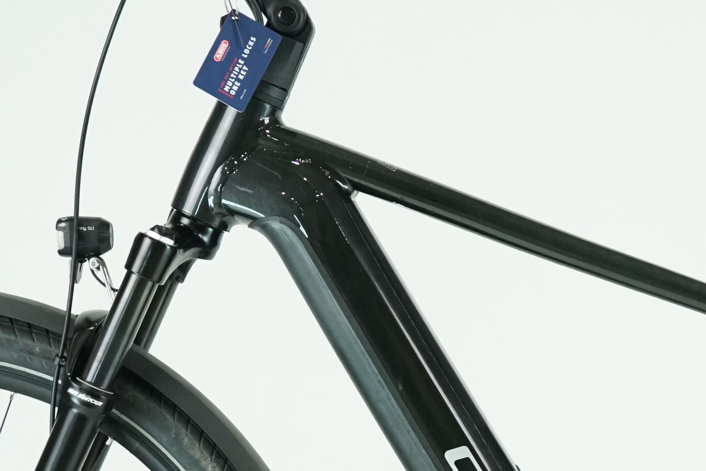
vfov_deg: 9.2
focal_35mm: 149
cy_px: 445
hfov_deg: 13.7
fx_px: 2922
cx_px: 561
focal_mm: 51
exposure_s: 1/200
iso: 2500
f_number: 6.3
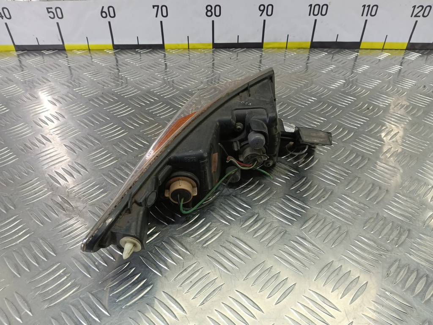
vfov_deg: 58.9
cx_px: 216
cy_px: 162
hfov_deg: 73.9
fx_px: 288
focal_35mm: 23
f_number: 1.6
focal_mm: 4.11
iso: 114
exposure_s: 1/50
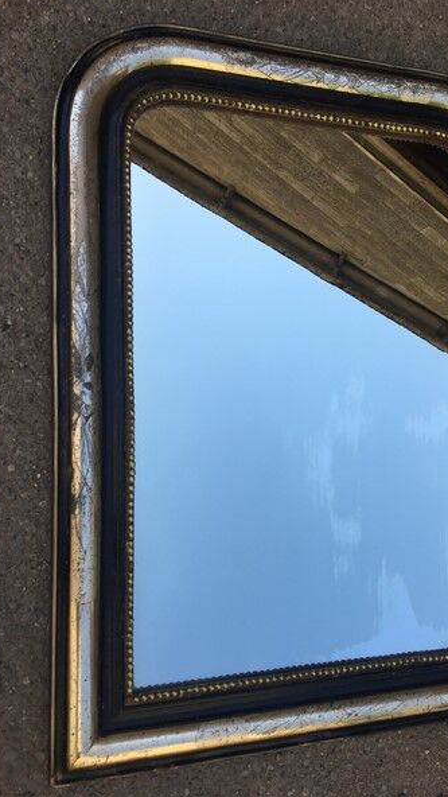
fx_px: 676
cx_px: 288
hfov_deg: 36.4
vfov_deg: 61.0
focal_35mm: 32
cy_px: 397
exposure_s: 1/625
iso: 25
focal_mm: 4.15
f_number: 2.2
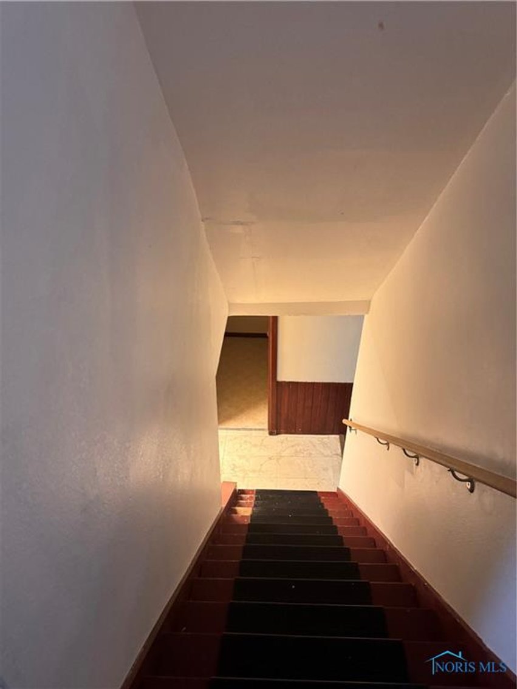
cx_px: 258
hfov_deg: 56.8
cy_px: 344
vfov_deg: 71.6
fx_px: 478
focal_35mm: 24
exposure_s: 1/60
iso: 800
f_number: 1.78
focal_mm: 6.76
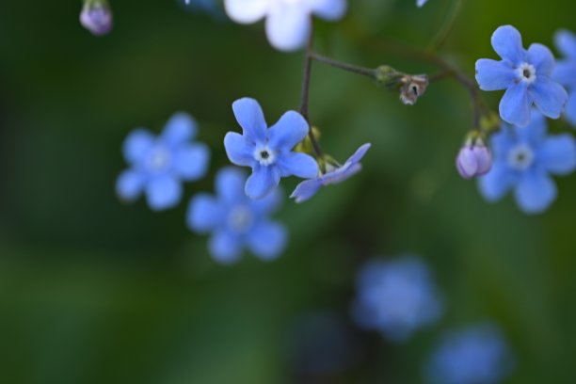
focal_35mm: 75
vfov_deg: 18.2
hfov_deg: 27.0
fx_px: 1200
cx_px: 288
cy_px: 192
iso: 100
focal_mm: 50
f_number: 4.2
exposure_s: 1/100
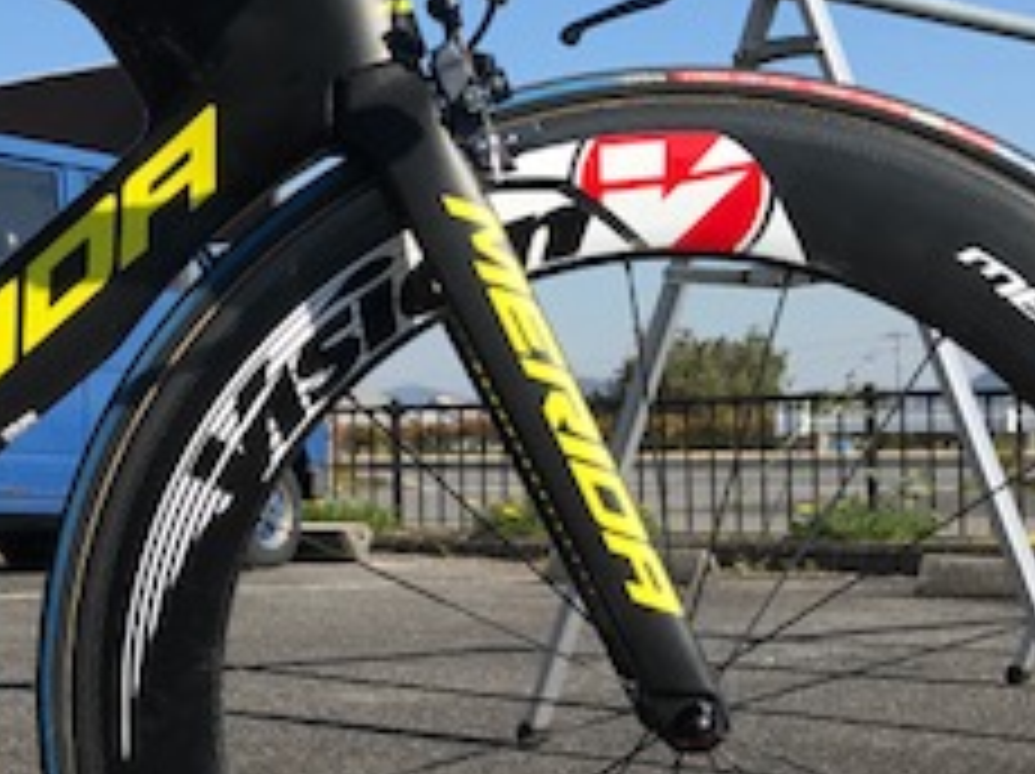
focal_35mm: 78
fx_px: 2330
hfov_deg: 23.6
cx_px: -86
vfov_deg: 18.9
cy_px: 423
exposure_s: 1/2179
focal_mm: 3.99
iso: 20
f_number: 1.8
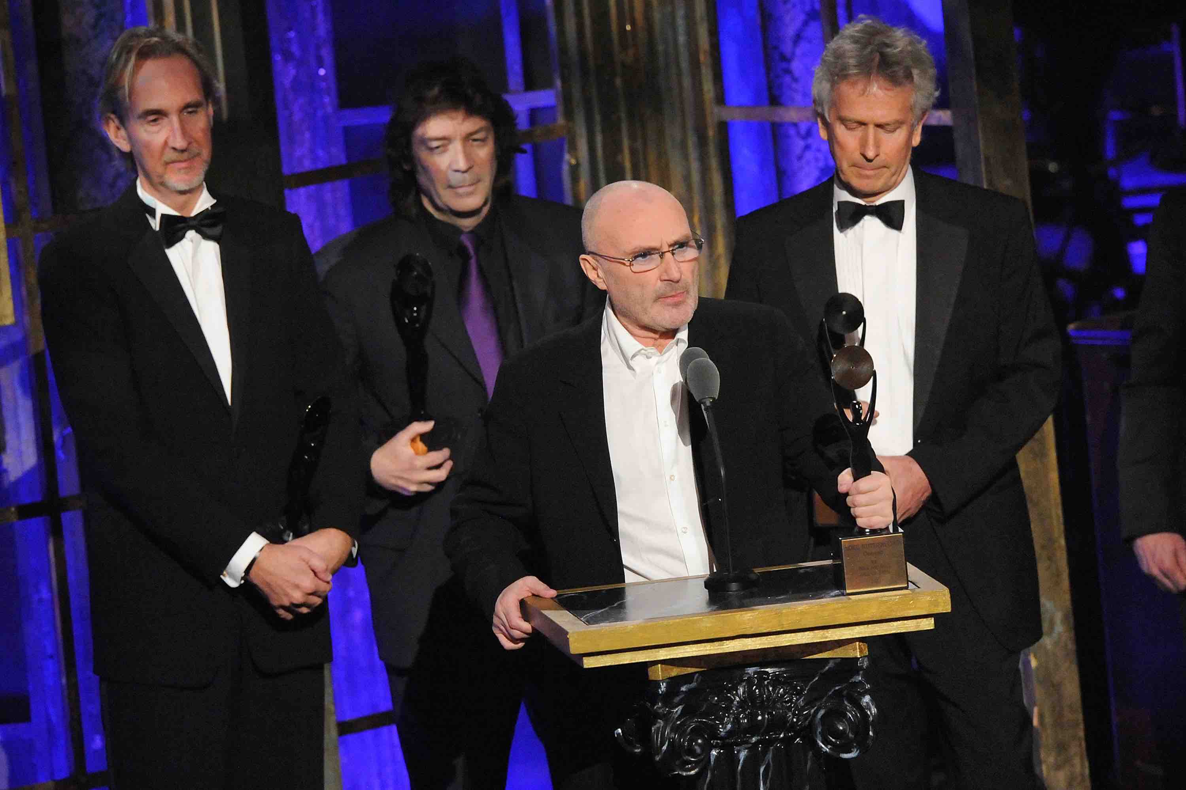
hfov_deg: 5.2
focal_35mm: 400
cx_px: 593
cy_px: 395
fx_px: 13171
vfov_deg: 3.4
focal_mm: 400
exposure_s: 1/160
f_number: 5
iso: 6400
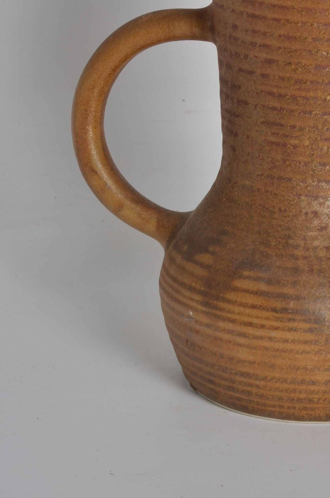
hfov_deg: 10.1
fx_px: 1864
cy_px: 97
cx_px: 287
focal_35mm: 135
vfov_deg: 15.1
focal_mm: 50
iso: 100
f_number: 14
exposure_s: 1/125
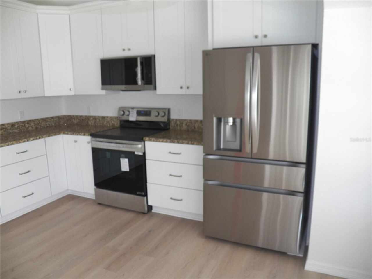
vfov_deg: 49.7
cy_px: 140
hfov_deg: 63.4
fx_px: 301
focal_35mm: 28
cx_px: 186
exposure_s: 1/80
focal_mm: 4.9
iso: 125
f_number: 2.8
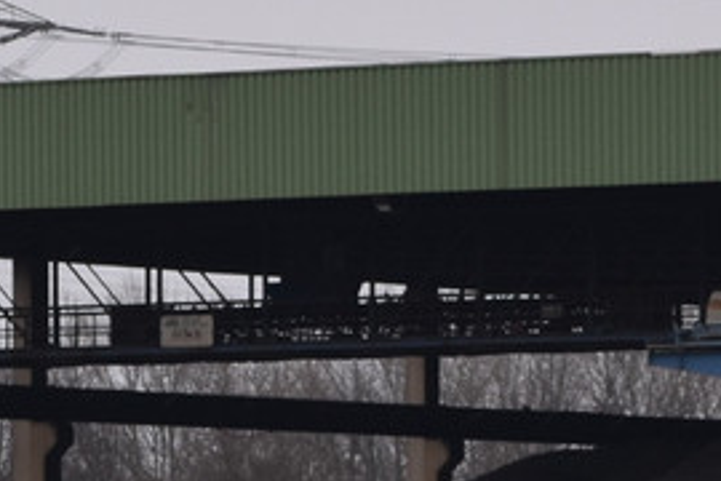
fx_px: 9332
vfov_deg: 2.9
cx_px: -411
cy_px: 743
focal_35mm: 466
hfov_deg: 4.4
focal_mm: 70
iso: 400
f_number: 7.1
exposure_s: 1/200
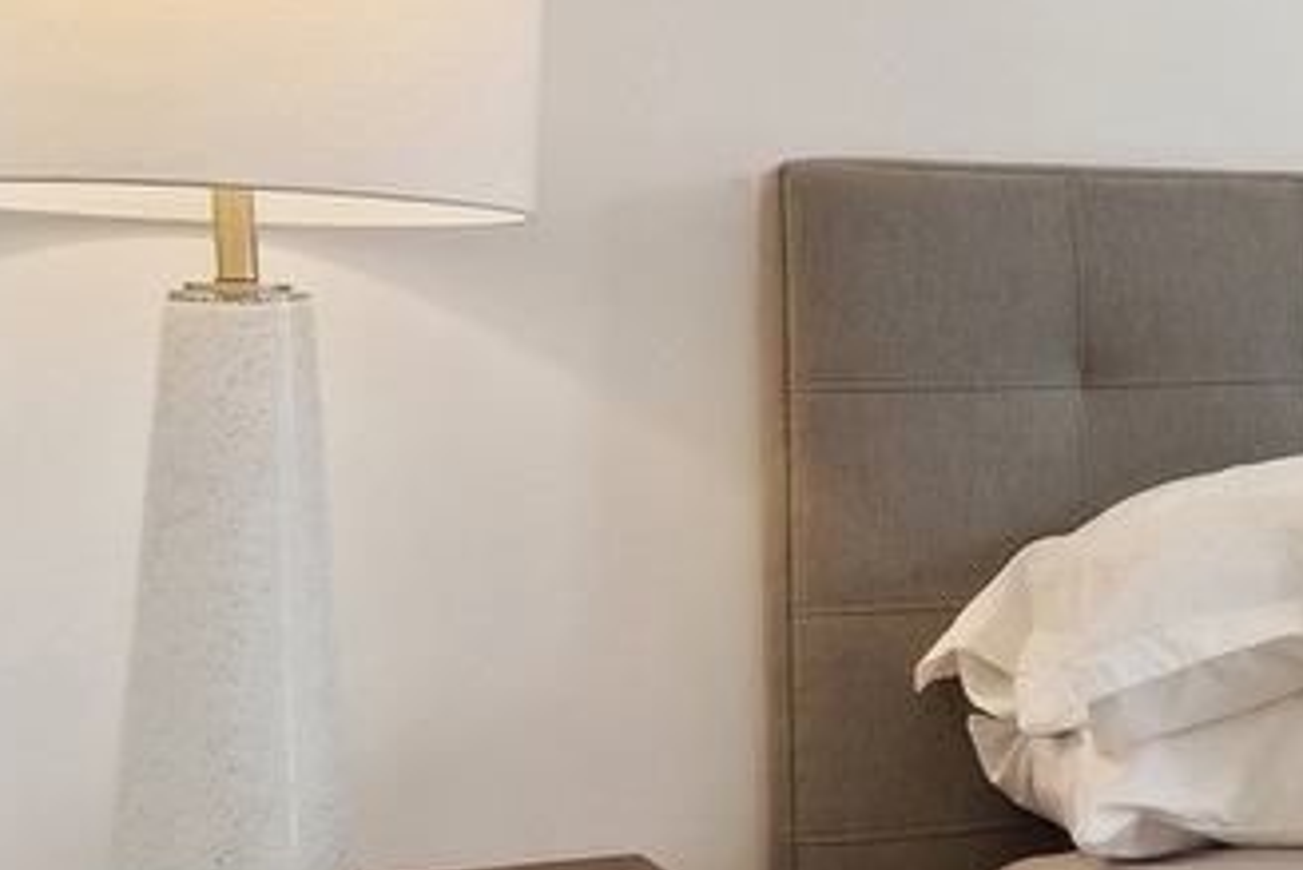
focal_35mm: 84
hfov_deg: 15.9
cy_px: 449
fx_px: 3042
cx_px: 2916
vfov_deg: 16.3
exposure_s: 1/60
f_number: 8
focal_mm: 17
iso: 320
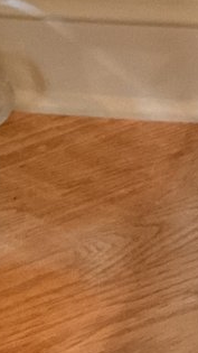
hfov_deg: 7.3
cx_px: 550
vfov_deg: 12.9
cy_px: -270
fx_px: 1420
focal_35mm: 152
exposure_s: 1/30
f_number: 1.8
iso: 320
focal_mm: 3
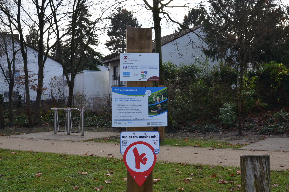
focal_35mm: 46
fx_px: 369
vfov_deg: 29.1
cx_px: 150
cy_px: 96
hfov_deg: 42.8
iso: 200
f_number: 7.1
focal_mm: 26
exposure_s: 1/200
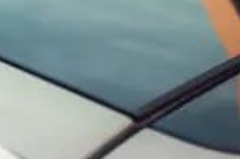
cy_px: 43
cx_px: -200
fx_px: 919
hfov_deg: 13.3
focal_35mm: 138
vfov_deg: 9.9
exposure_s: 1/100
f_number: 2.8
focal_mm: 35
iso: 400
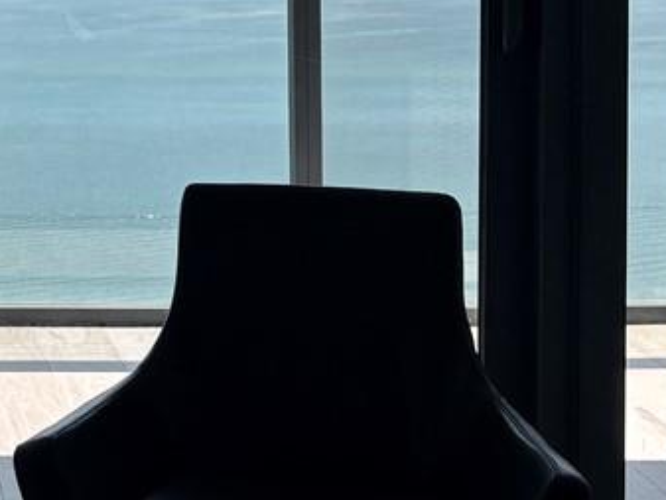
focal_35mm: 123
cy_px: -18
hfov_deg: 14.9
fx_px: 2368
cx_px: -319
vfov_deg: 11.9
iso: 50
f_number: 1.6
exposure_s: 1/2857
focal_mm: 5.96
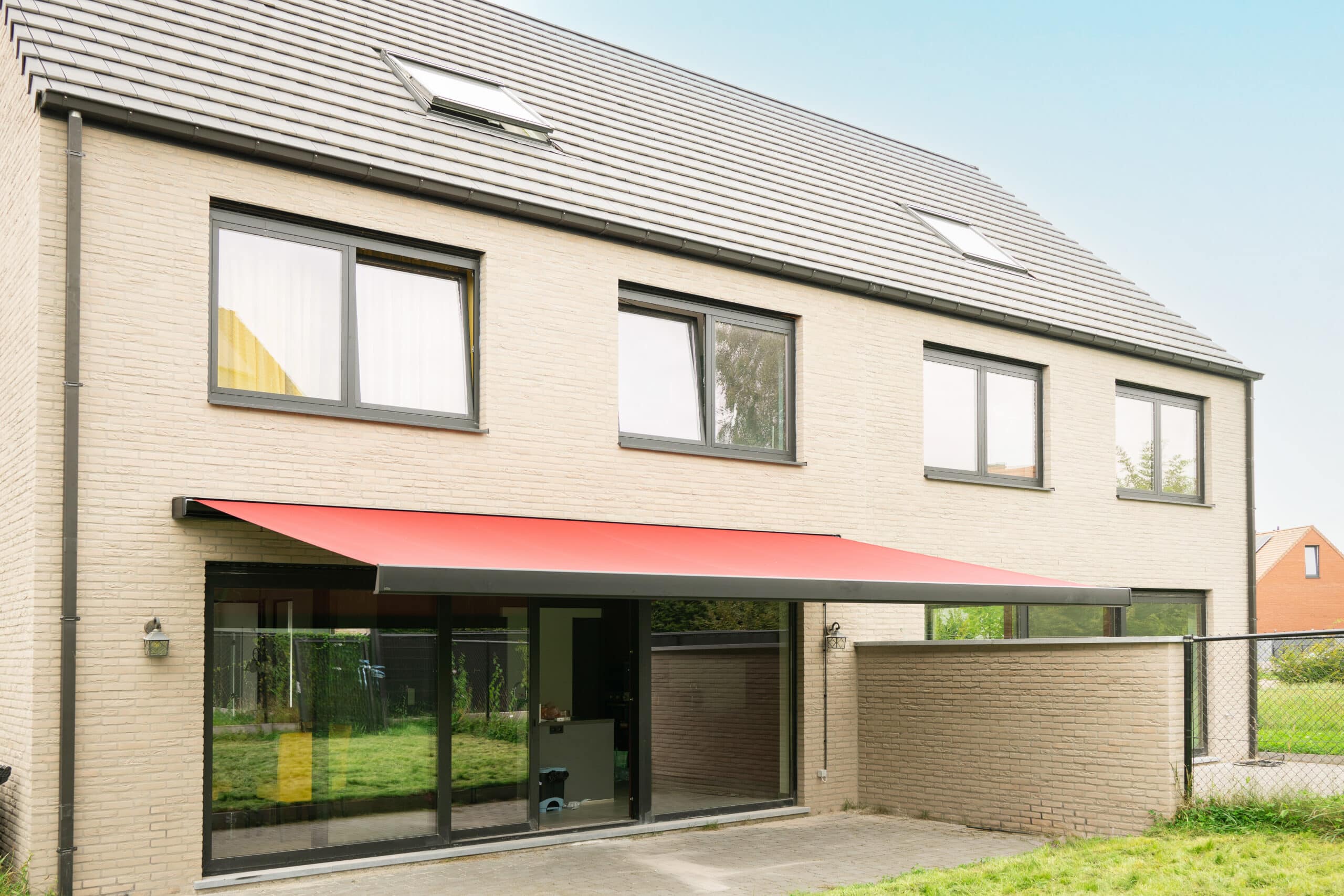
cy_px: 448
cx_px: 672
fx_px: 1045
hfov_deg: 65.5
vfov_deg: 46.4
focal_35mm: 28
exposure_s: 1/160
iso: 200
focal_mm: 28
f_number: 5.6
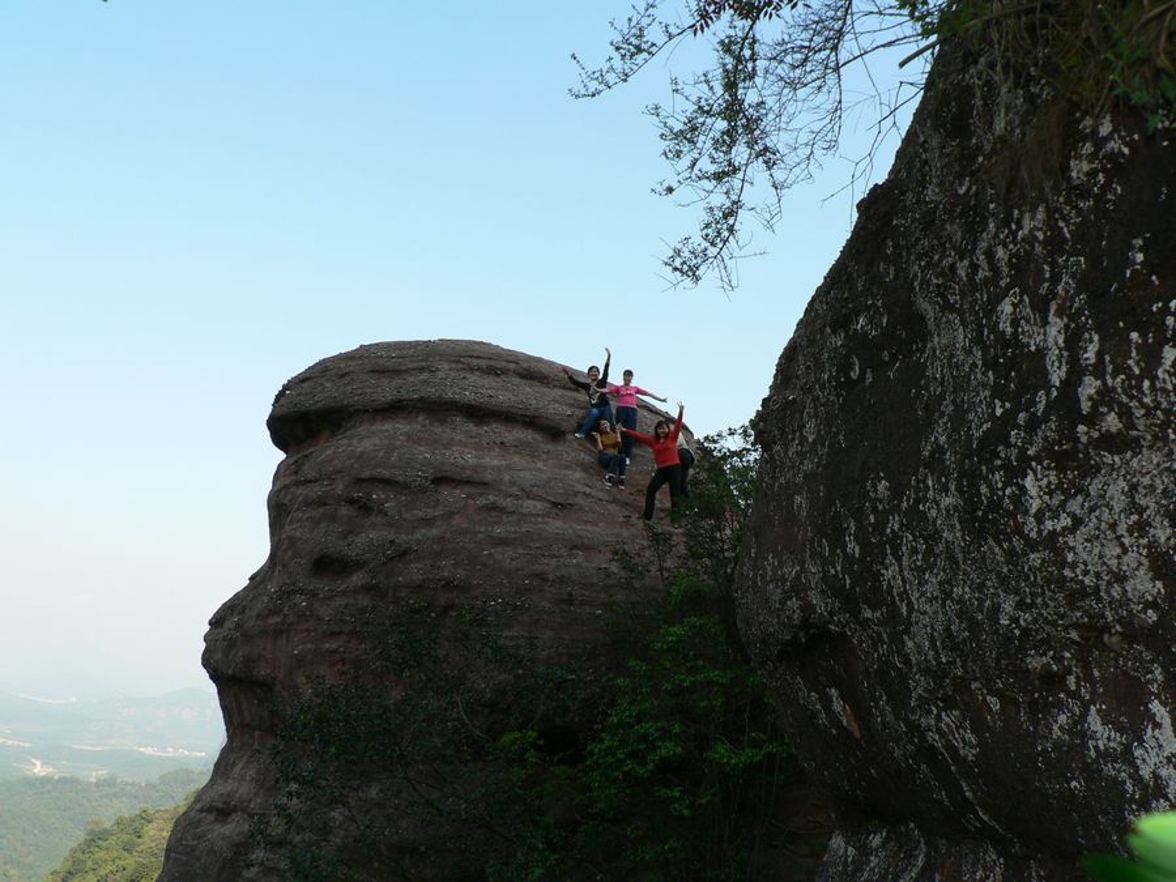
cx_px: 588
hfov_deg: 51.4
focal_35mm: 36
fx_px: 1223
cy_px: 441
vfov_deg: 39.7
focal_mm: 6
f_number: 4
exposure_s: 1/250
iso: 80
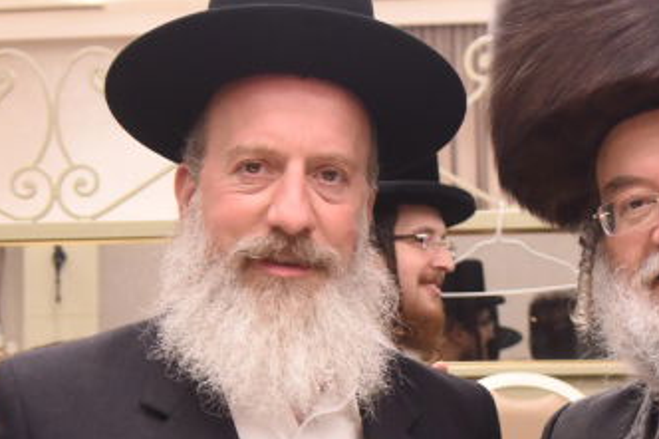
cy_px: 359
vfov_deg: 13.0
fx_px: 1921
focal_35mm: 105
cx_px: 268
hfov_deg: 19.4
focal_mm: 34
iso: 2500
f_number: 5
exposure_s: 1/100
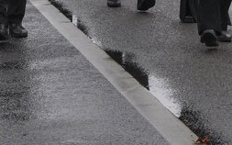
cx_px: 178
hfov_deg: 7.6
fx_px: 1745
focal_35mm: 276
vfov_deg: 4.7
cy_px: -188
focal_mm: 38
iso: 200
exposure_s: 1/250
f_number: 8
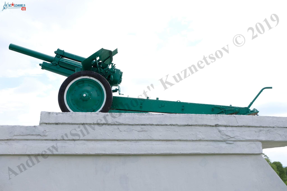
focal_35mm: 42
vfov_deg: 31.9
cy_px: 96
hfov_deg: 46.4
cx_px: 144
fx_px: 335
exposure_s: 1/1100
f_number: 8
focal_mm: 28.2
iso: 800
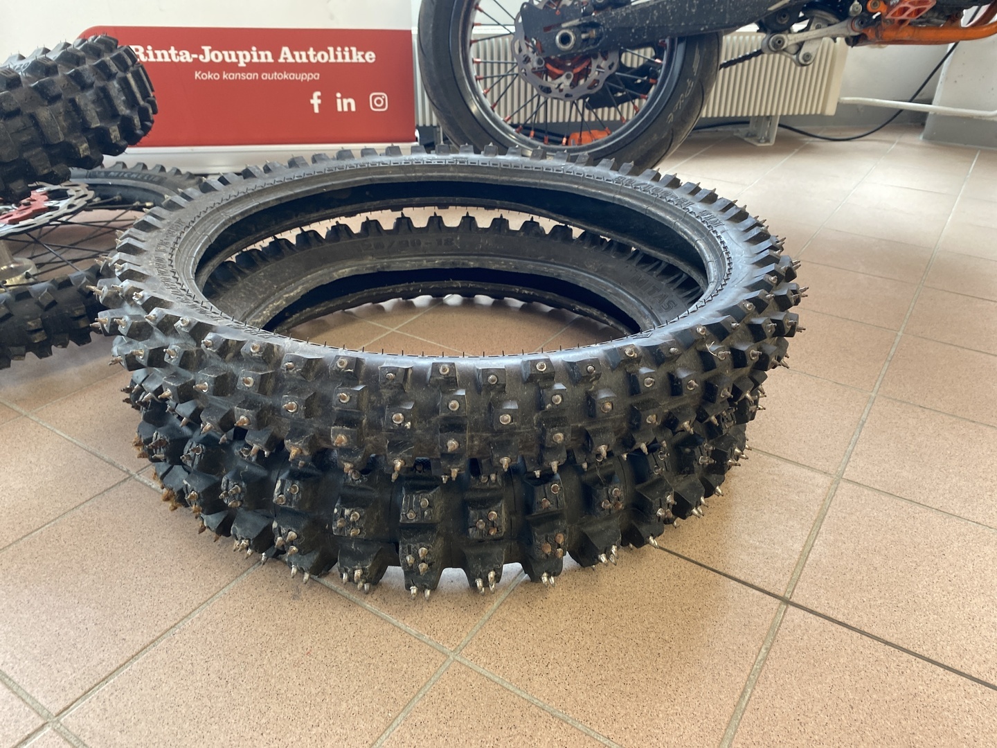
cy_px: 374
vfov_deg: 53.1
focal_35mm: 26
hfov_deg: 67.3
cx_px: 498
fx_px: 749
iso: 80
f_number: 1.8
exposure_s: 1/50
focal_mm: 4.25
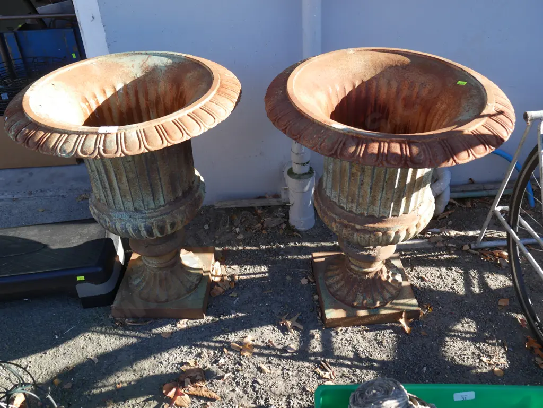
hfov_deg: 56.8
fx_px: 502
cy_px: 204
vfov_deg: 44.2
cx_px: 272
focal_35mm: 32
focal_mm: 16
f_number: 5
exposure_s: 1/160
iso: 200
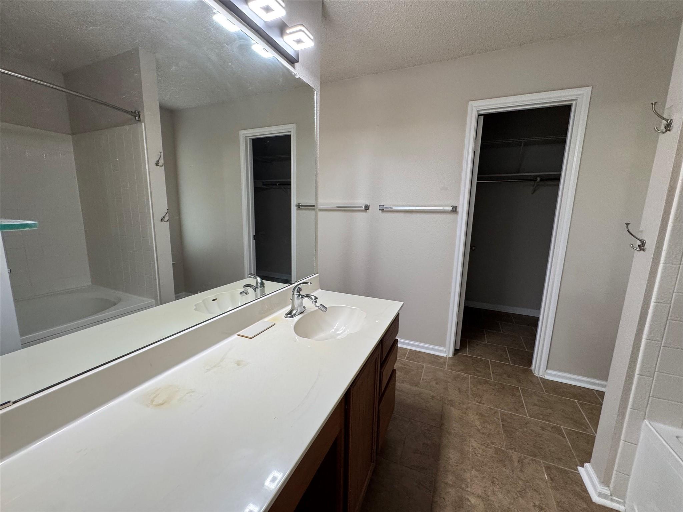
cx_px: 342
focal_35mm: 14
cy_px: 256
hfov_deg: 102.1
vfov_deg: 85.7
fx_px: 276
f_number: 2.2
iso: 250
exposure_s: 1/120
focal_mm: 2.22
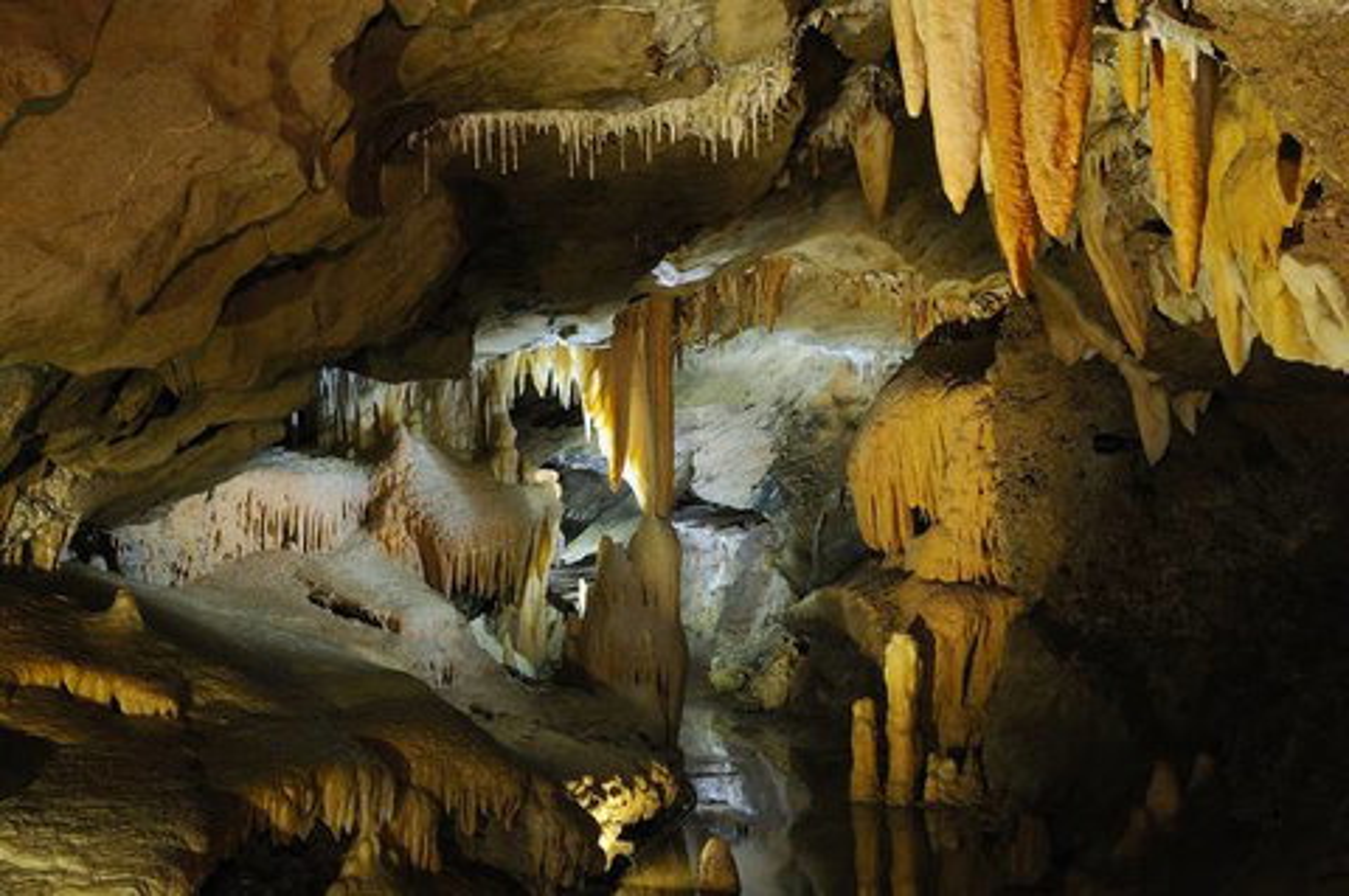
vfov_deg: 29.8
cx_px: 674
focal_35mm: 45
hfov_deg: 43.6
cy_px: 448
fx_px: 1684
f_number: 11
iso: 200
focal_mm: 30
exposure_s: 10
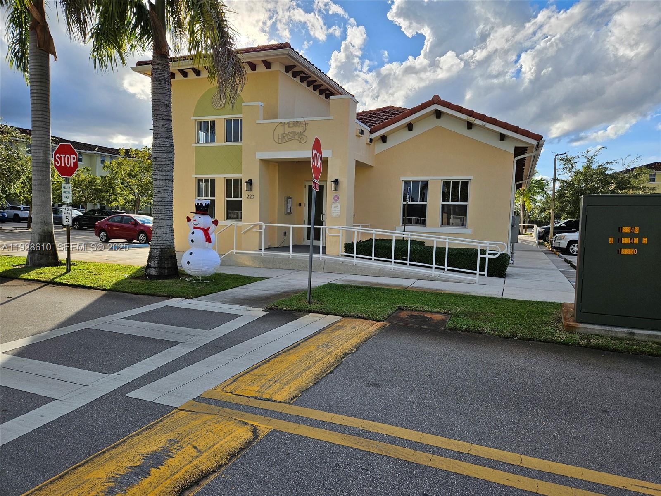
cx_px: 330
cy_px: 248
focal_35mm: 23
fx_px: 439
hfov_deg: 73.9
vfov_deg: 58.9
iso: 25
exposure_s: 1/1453
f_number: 1.8
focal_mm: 5.4
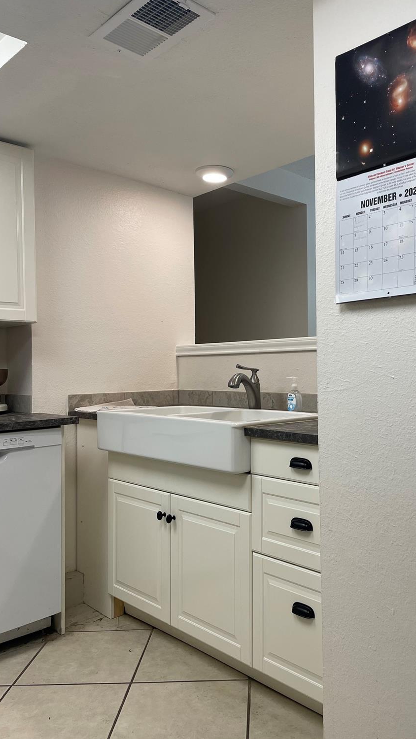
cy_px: 375
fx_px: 569
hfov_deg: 39.8
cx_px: 271
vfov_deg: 66.1
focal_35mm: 29
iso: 50
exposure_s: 1/120
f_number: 1.6
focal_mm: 4.2
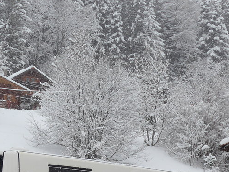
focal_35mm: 95
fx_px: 628
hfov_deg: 20.5
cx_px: 66
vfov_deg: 15.3
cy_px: 163
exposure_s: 1/500
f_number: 2.8
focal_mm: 8
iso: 80
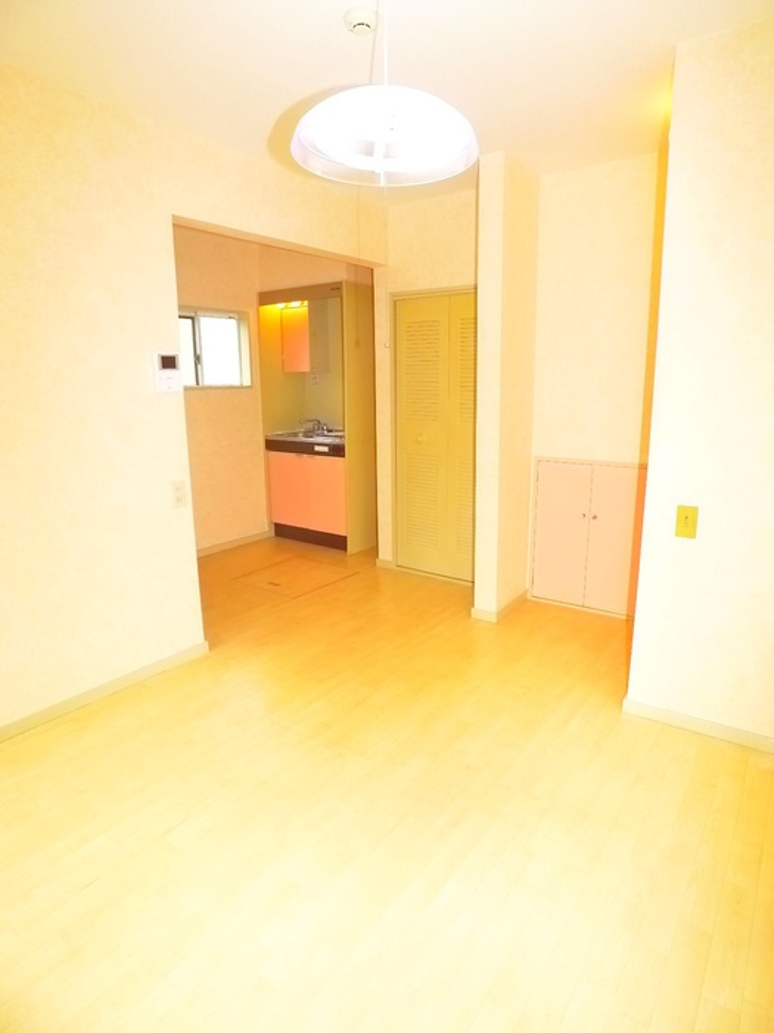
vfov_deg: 71.6
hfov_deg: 56.8
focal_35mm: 24
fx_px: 716
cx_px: 387
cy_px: 516
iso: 400
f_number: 2.8
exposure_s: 1/100
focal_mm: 5.1
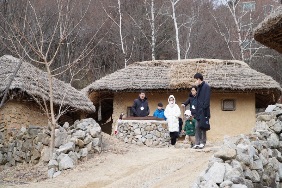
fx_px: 388
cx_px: 141
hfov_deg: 40.0
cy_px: 94
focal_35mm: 50
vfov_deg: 27.2
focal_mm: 33
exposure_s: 1/200
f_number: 4.5
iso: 100
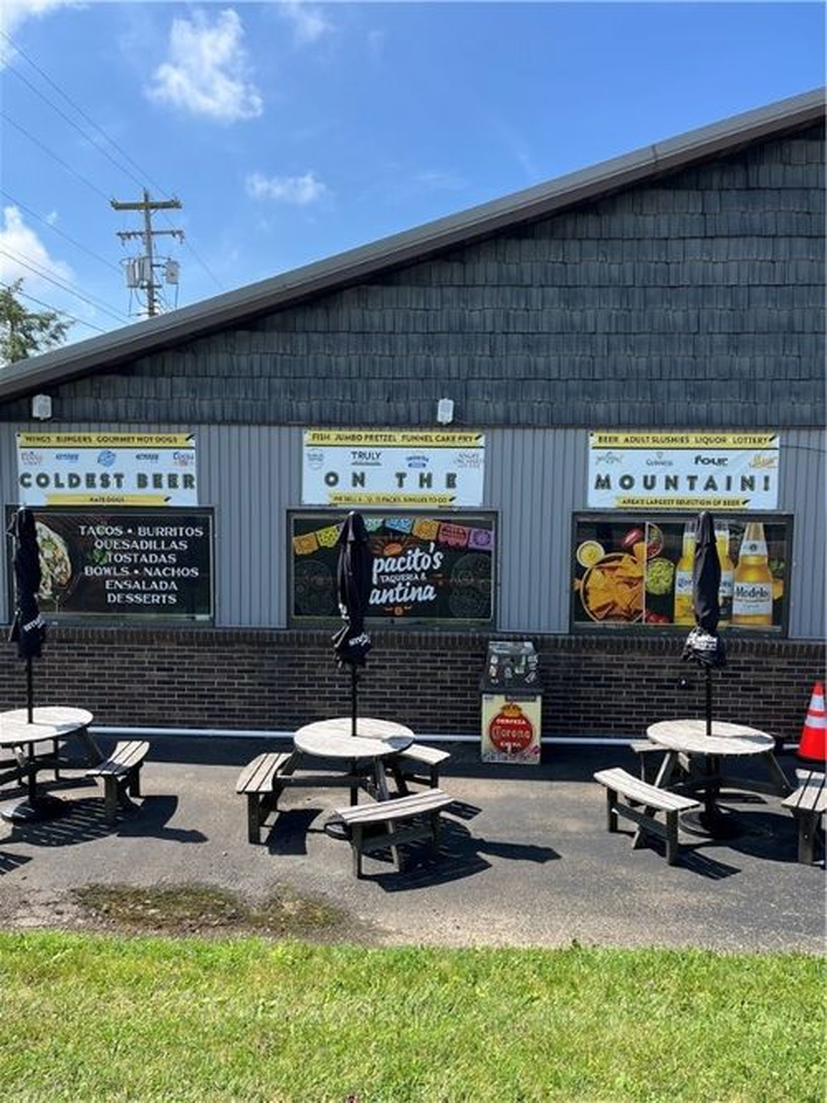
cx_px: 414
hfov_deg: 53.0
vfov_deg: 67.3
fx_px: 828
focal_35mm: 26
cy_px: 552
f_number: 1.6
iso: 50
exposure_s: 1/1647
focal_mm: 5.1
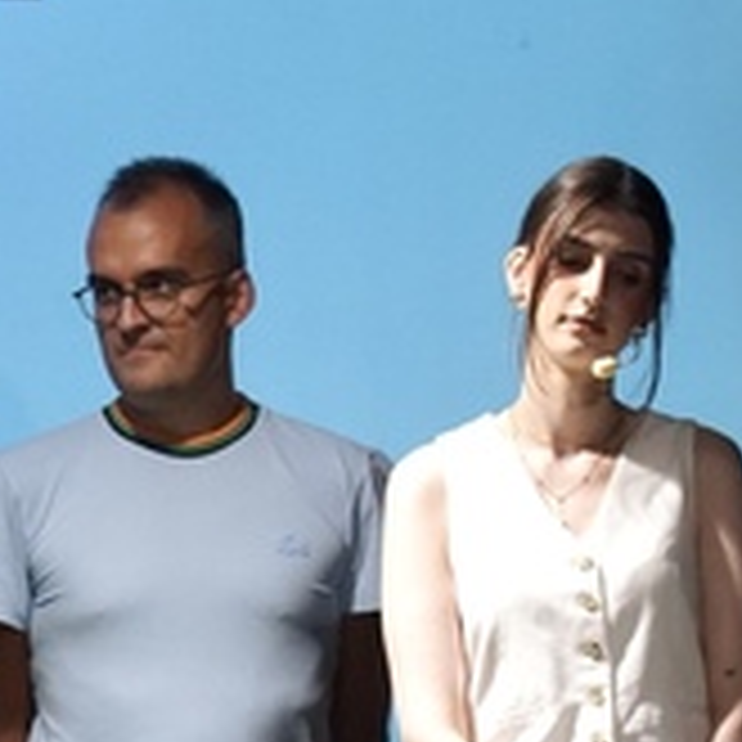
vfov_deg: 4.5
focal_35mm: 392
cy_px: 679
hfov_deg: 4.4
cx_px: -746
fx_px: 9506
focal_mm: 105
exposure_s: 1/250
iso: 4000
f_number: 5.6
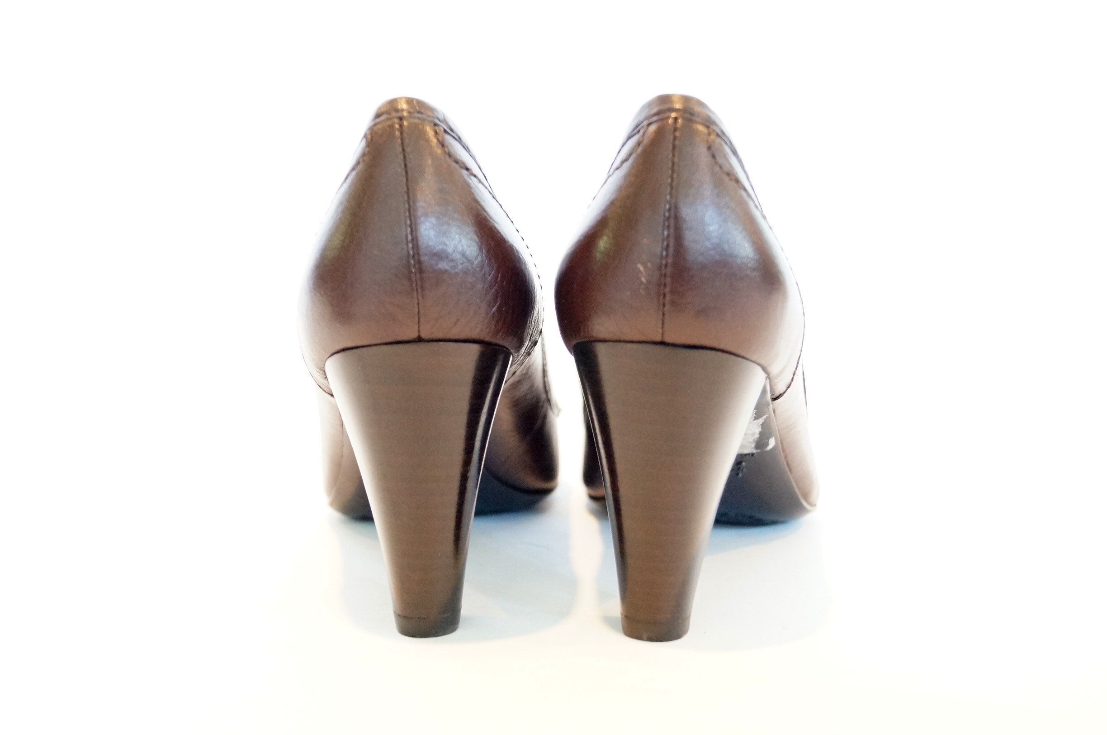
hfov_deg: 46.5
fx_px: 1289
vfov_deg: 31.8
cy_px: 368
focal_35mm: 42
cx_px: 554
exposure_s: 1/50
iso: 3200
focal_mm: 28
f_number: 4.5
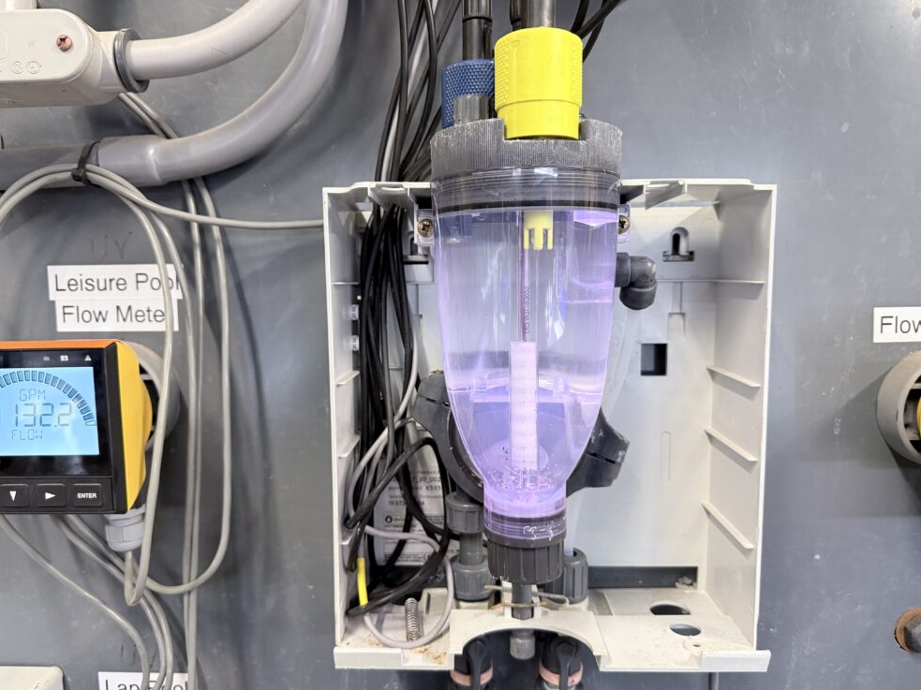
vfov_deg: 54.9
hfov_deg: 69.4
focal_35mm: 25
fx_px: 665
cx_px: 451
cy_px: 348
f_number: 1.78
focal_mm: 6.76
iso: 400
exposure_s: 1/59
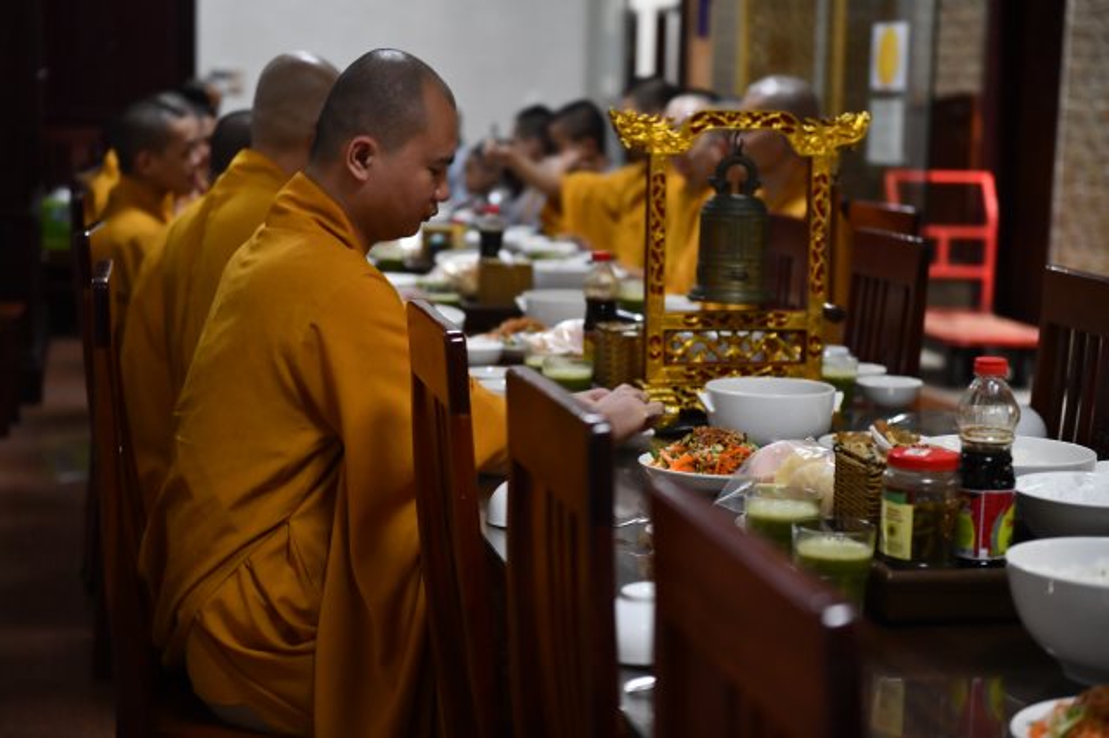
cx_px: 554
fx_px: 2155
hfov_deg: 28.9
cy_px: 369
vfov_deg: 19.4
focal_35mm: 70
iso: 3200
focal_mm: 70
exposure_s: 1/160
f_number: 2.8
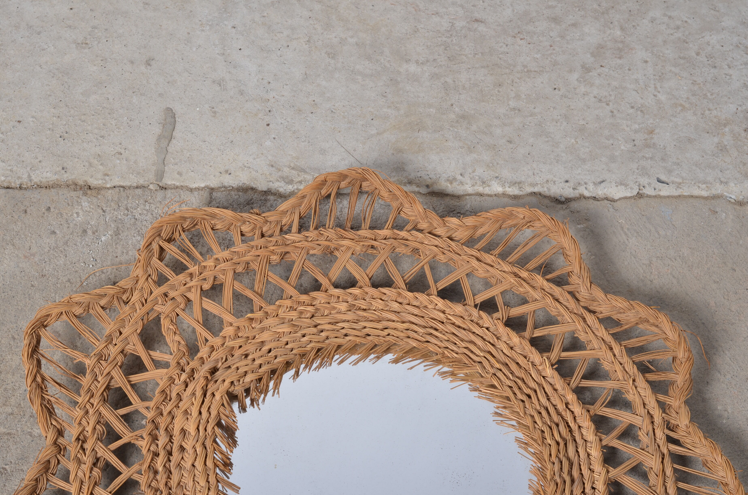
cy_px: 248
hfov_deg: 27.0
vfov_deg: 18.1
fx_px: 1555
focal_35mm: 75
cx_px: 374
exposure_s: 1/125
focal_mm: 50
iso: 100
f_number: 11
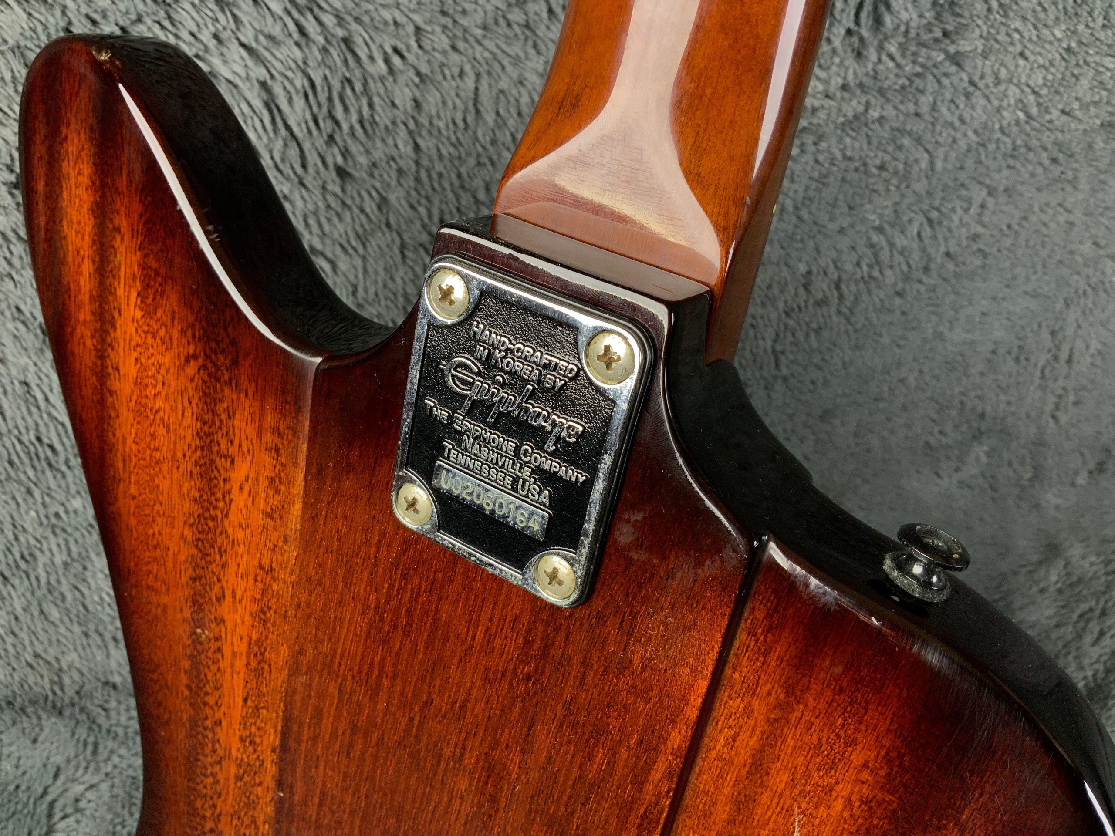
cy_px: 418
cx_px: 558
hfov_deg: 61.7
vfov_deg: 48.2
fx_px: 934
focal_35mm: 29
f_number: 1.8
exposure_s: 1/60
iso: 80
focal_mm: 3
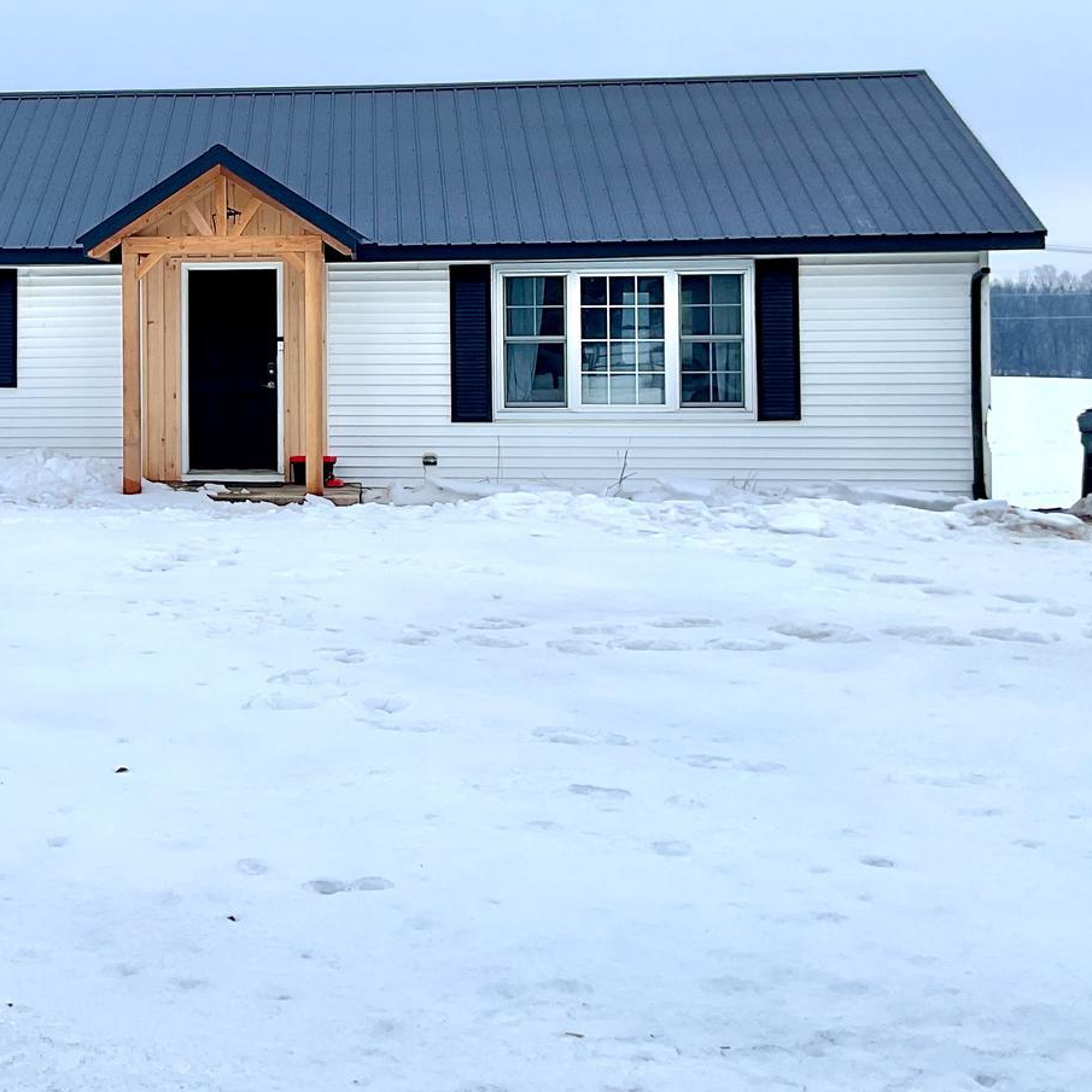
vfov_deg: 29.2
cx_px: 94
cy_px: 321
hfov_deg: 28.3
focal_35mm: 58
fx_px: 2070
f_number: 1.8
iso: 16
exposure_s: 1/175
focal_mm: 3
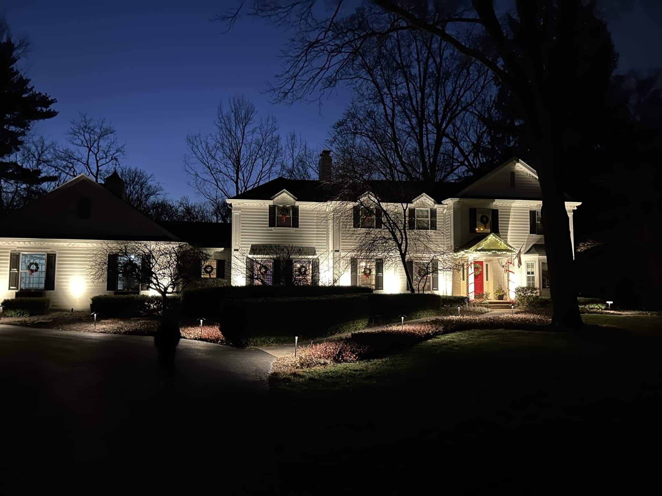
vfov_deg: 53.1
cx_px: 331
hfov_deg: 67.3
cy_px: 248
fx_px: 497
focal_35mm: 26
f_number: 1.5
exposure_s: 1/11
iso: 640
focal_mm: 5.7
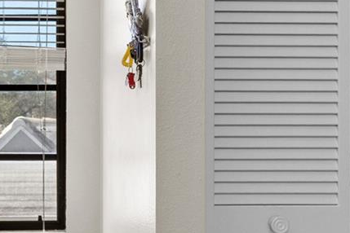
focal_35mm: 56
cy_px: 77
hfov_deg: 34.6
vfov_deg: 24.1
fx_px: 544
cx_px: 71
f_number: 7.1
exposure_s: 1/15
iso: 640
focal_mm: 10
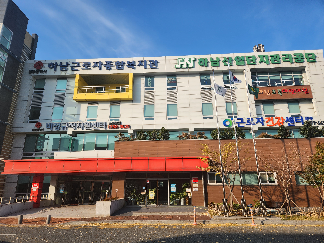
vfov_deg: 58.9
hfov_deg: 73.9
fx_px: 215
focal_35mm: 23
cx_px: 162
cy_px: 122
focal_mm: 5.4
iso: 20
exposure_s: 1/1111
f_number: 1.8
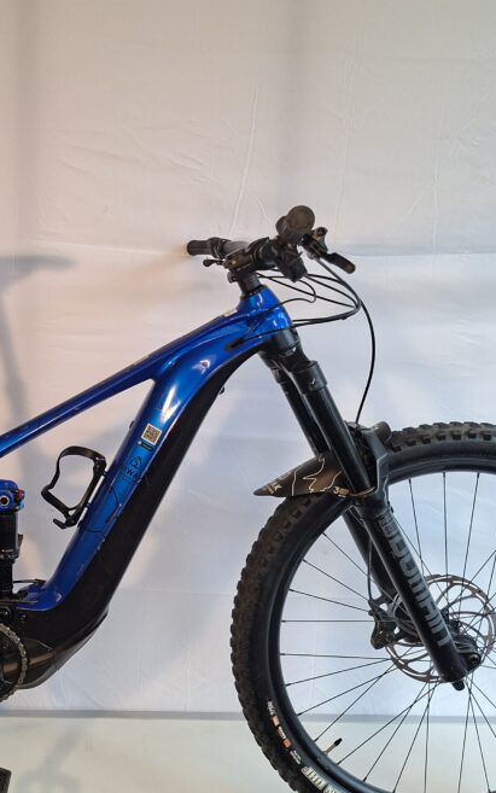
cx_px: 65
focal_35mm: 38
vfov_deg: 51.5
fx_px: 821
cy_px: 389
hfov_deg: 32.2
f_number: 1.8
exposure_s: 1/100
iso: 50
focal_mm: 5.54
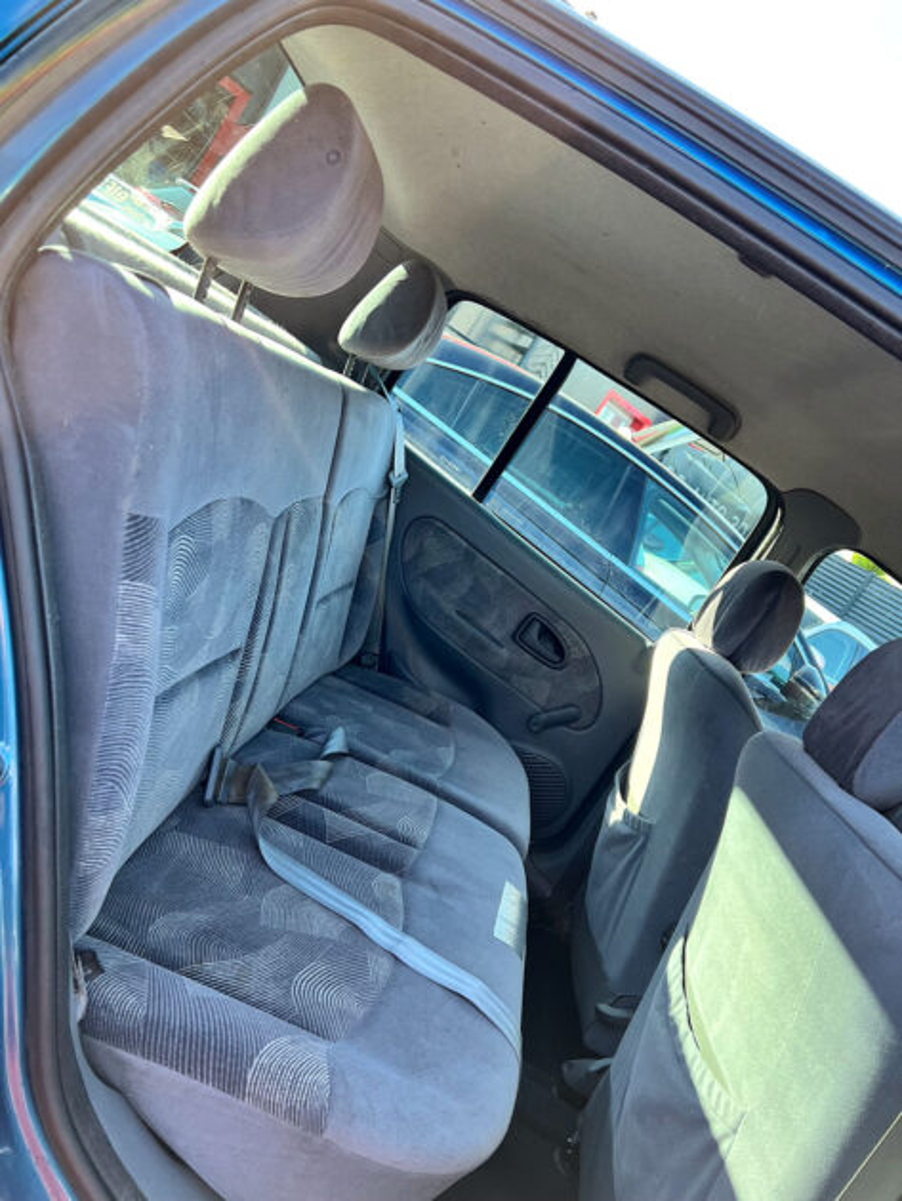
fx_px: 903
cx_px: 451
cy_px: 600
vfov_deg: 67.3
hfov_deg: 53.1
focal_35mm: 26
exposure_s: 1/179
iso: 50
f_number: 1.5
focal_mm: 5.7
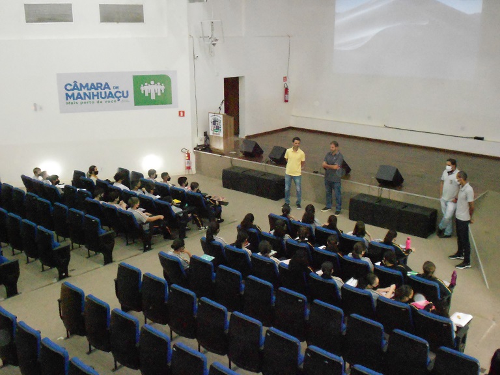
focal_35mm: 37
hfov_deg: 50.1
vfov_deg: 38.7
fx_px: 534
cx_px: 250
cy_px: 188
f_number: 3.9
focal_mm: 6.7
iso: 1600
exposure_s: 1/30
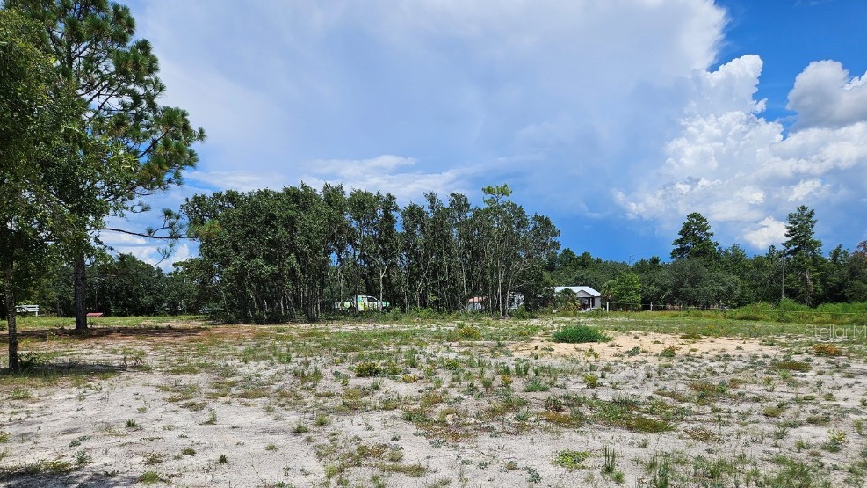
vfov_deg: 43.7
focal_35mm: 26
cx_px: 437
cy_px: 331
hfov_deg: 71.9
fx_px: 598
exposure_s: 1/3903
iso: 25
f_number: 1.8
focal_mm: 5.4
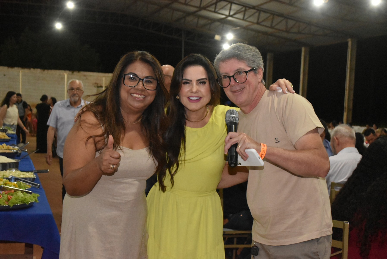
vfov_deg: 23.8
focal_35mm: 57
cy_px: 130
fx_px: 613
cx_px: 194
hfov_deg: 35.0
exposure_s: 1/60
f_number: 5
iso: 6400
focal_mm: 38
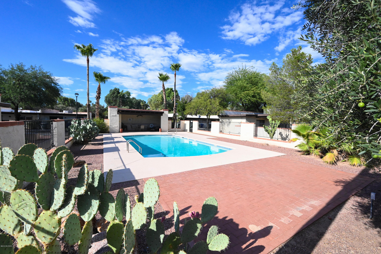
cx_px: 190
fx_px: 159
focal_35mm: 15
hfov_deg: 100.4
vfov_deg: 77.2
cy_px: 127
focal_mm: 15
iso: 2500
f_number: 8
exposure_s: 1/5000
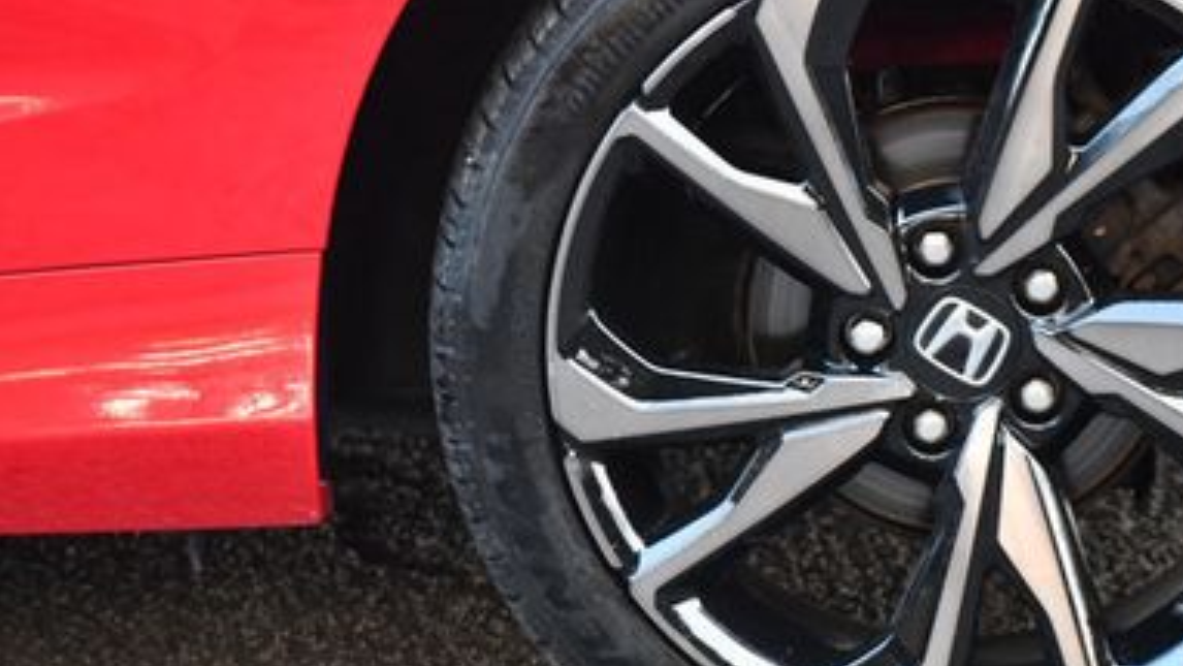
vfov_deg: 4.0
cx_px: 932
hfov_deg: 7.1
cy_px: 304
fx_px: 9569
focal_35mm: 305
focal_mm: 116
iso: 3200
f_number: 4.8
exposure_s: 1/100
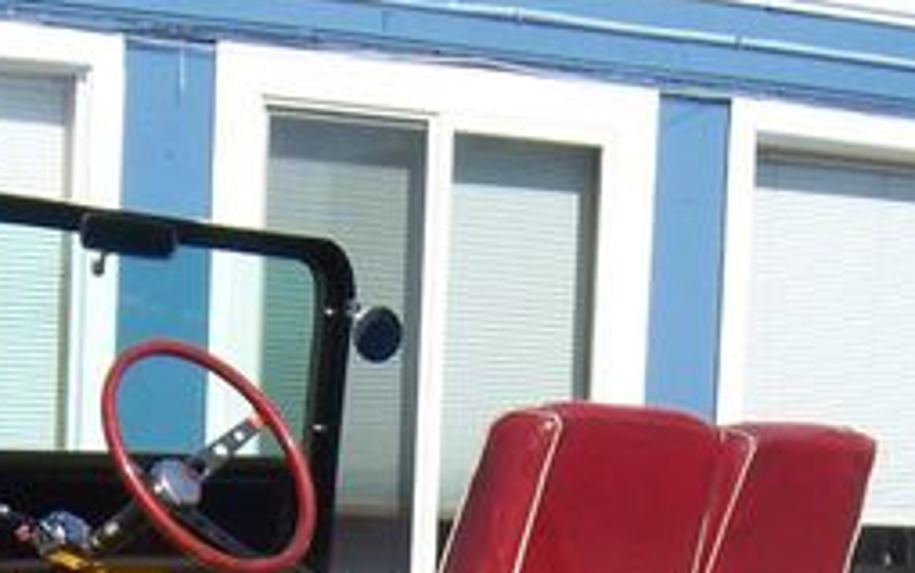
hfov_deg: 21.6
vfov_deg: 13.0
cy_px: 829
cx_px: 468
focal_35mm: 96
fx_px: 2395
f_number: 4.5
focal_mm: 6.2
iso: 80
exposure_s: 1/500
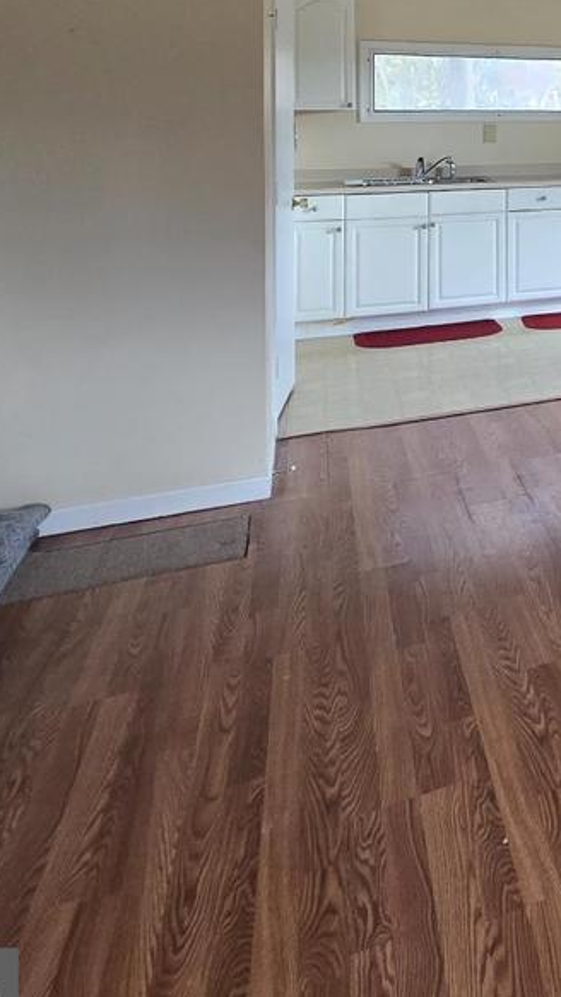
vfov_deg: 50.9
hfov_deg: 23.0
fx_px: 925
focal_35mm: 35
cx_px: 949
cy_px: 123
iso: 100
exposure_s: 1/60
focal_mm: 2.2
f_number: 2.2
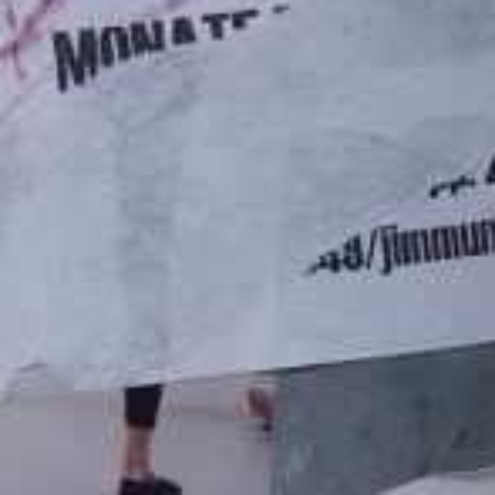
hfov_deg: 2.1
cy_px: -444
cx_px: 20
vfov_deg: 2.1
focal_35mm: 829
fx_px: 13412
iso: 800
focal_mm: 95
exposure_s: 1/800
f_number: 10
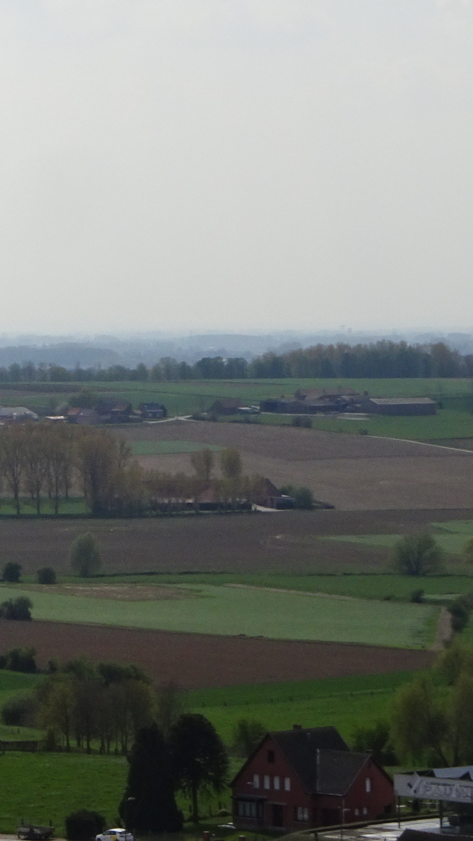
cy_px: 272
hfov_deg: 6.0
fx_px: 4392
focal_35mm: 197
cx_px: -496
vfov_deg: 10.9
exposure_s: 1/1000
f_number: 5
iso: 80
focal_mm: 12.01
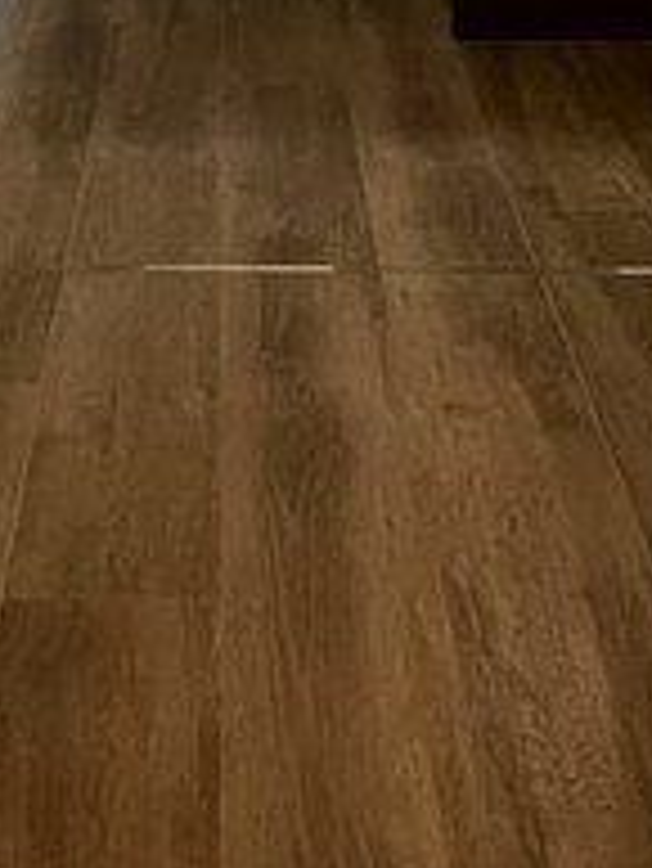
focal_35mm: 58
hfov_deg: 25.1
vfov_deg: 25.0
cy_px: -450
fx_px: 1455
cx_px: 193
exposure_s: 1/50
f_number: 2.4
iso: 640
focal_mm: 1.55
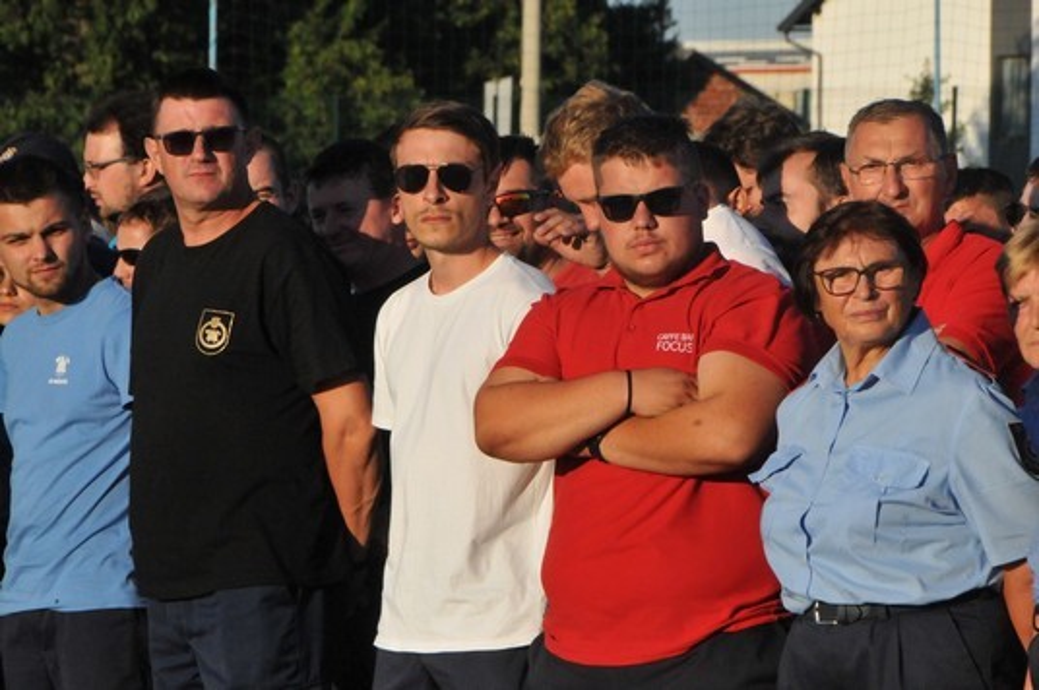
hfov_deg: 8.1
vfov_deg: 5.4
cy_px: 345
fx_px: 7351
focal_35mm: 255
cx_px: 520
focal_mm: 170
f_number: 16
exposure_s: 1/1000
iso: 1600
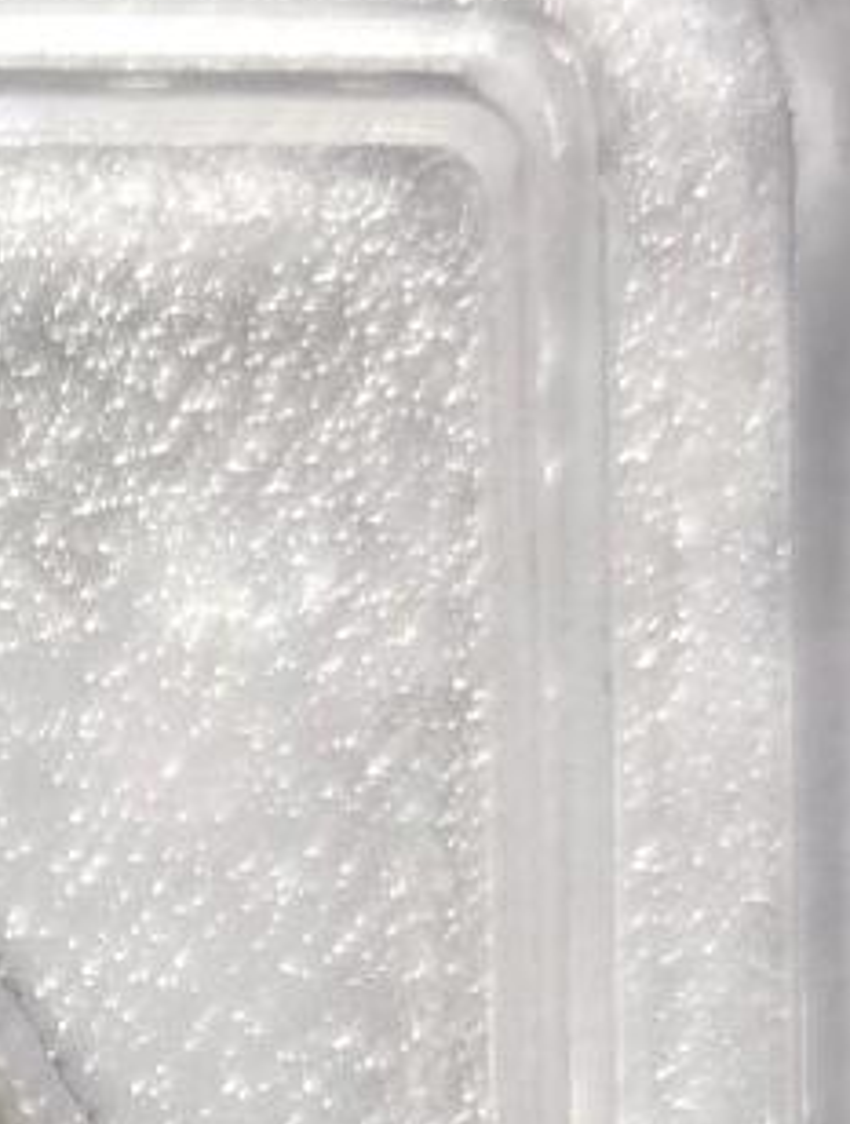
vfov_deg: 5.9
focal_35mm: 316
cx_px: -1561
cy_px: 2992
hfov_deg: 4.6
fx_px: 10289
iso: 125
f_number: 16
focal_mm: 5.56
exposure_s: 1/100
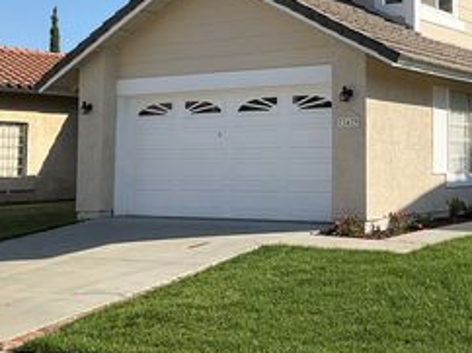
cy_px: 91
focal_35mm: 60
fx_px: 817
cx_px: 437
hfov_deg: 30.6
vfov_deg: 24.1
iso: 25
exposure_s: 1/1675
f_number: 1.8
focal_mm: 3
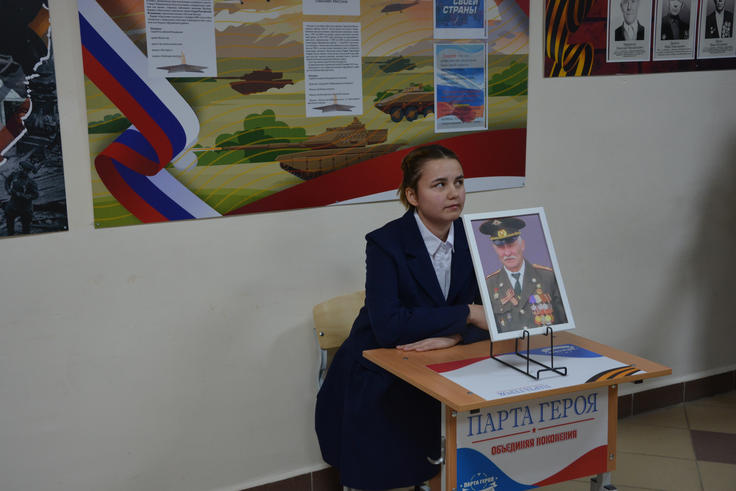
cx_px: 368
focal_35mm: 46
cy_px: 247
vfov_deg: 29.2
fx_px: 940
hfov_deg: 42.7
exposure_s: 1/60
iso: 720
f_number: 4.2
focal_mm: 30
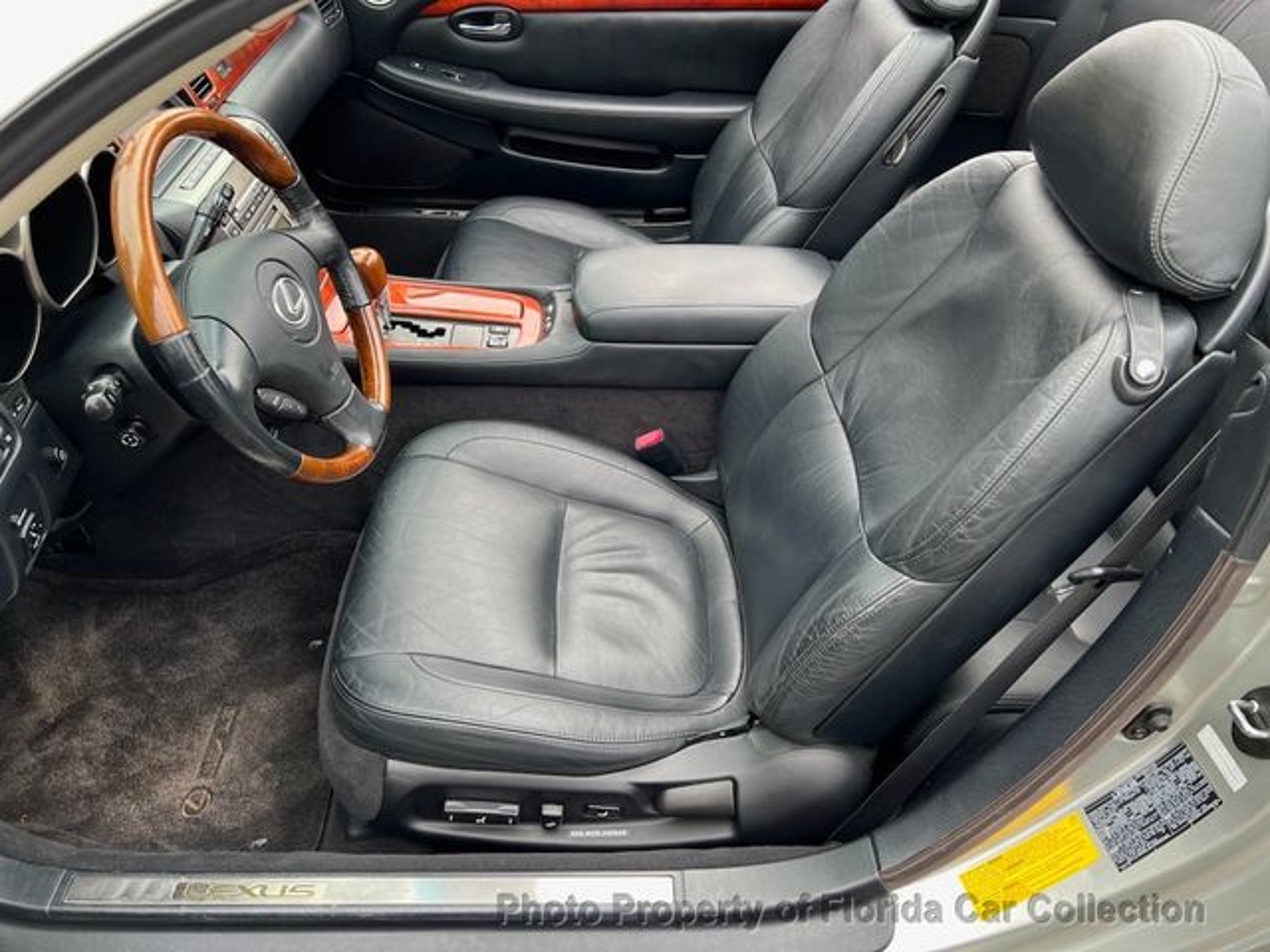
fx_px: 954
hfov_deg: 67.3
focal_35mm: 26
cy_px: 476
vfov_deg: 53.1
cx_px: 635
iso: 32
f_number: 1.5
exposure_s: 1/143
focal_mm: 5.7
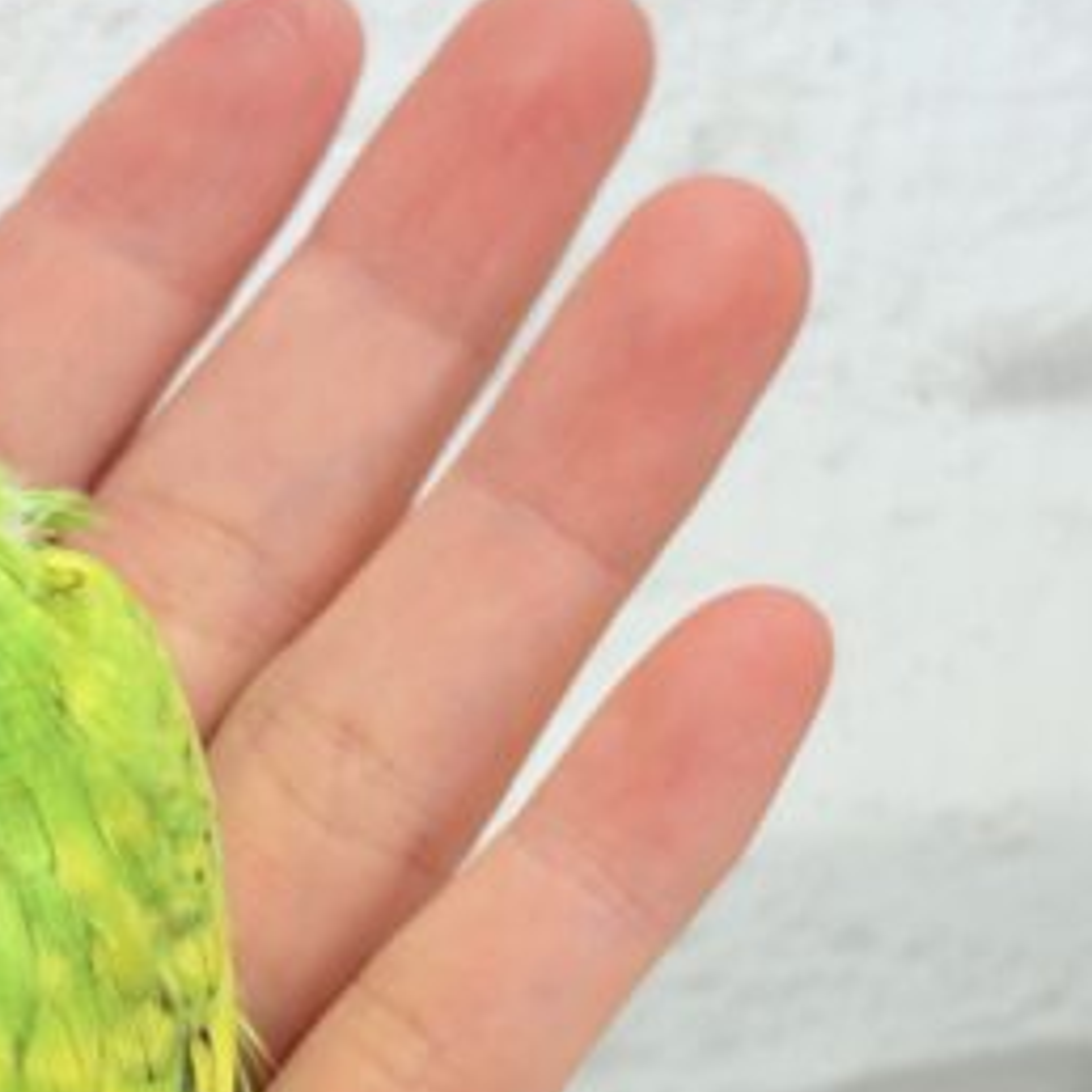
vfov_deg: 15.1
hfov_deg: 15.2
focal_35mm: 114
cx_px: 224
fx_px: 4069
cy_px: 957
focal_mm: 5.96
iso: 40
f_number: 1.6
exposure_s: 1/50
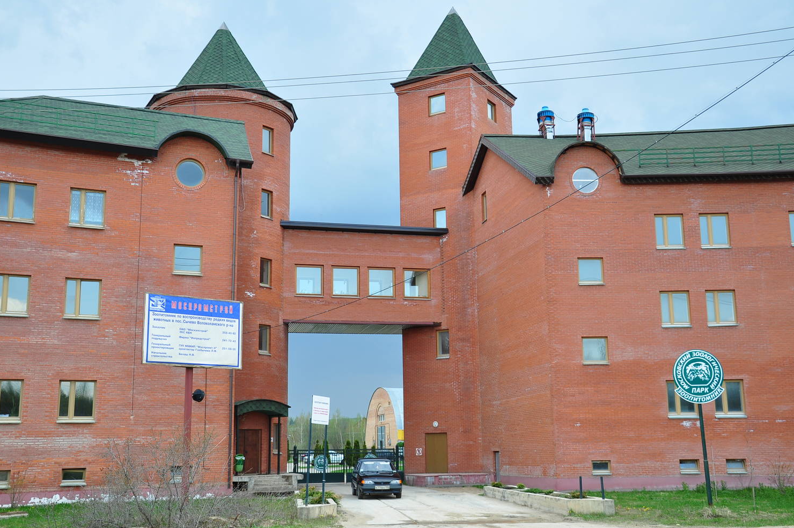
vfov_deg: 32.9
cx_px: 408
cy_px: 280
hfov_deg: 47.9
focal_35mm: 41
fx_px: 893
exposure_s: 1/160
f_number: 6.3
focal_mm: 25
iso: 200
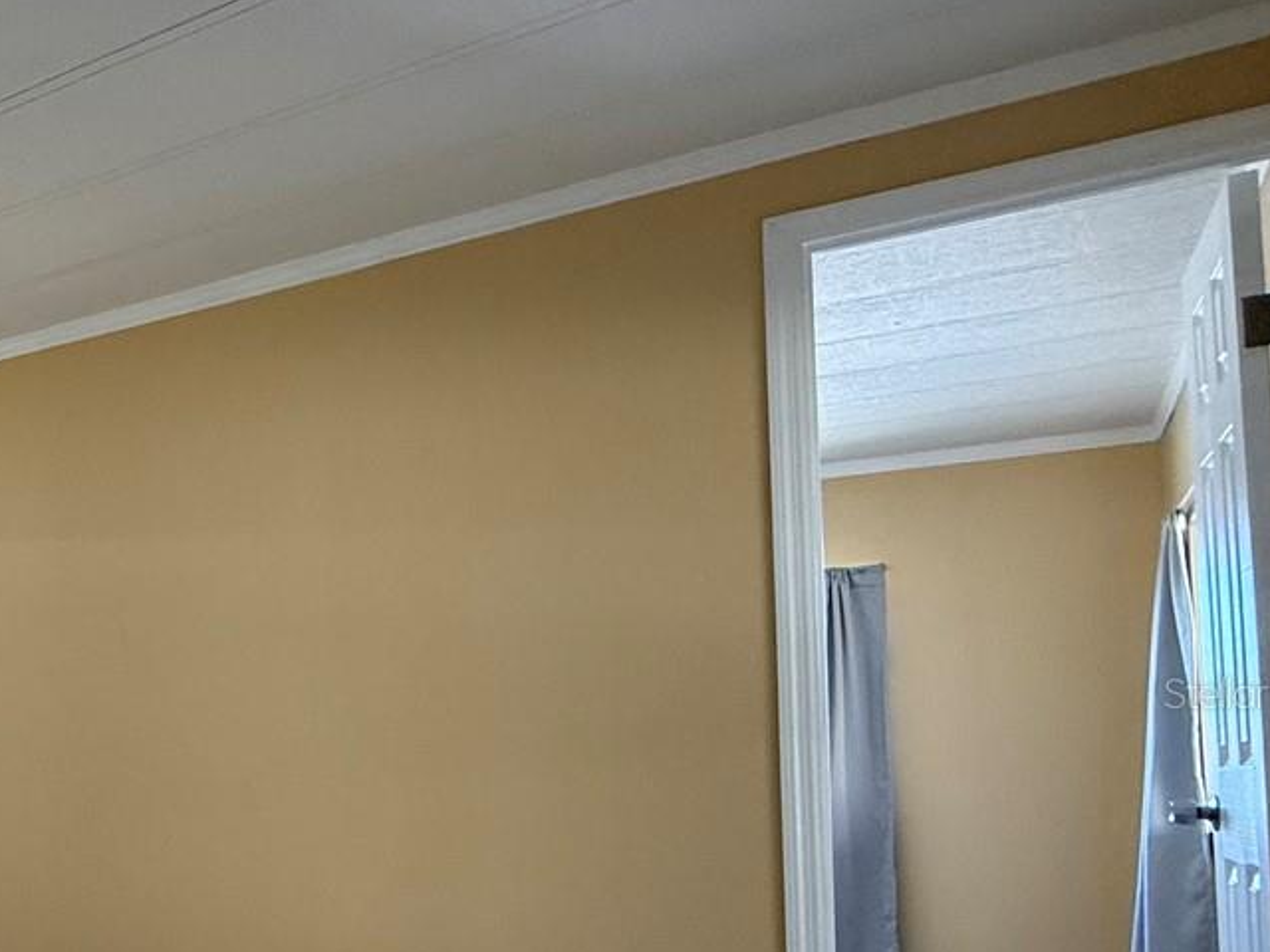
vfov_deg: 39.8
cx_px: -236
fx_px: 1284
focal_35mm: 35
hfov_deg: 39.1
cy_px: 692
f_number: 2.2
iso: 160
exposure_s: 1/99
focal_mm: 2.22
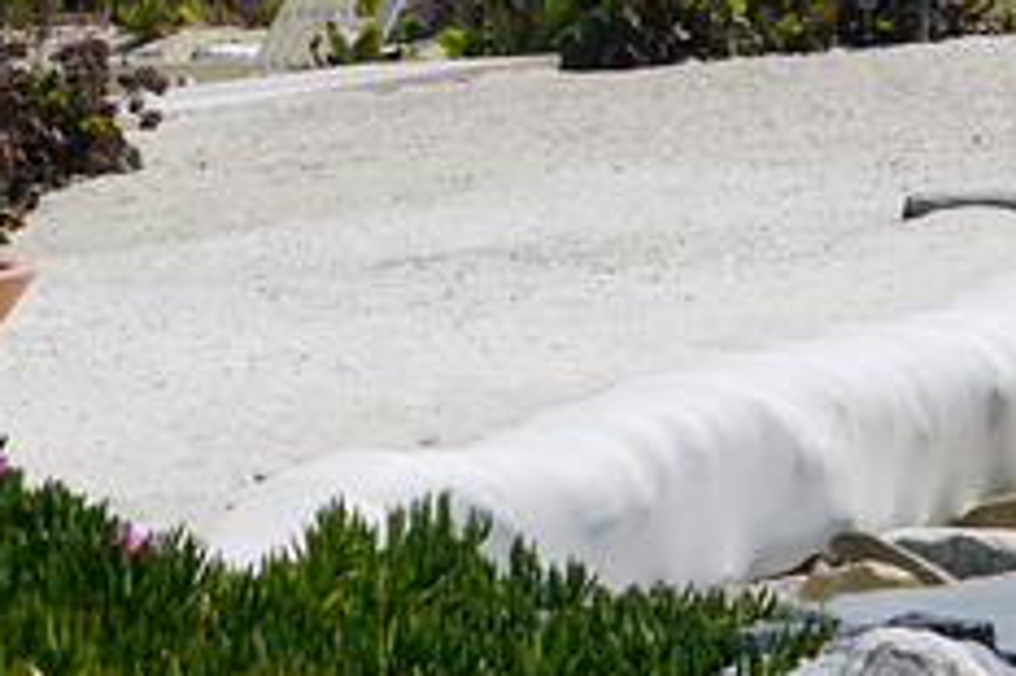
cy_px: -877
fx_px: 10632
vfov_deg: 3.6
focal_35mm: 377
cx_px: 419
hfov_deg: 5.5
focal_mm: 70
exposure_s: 1/125
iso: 100
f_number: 14
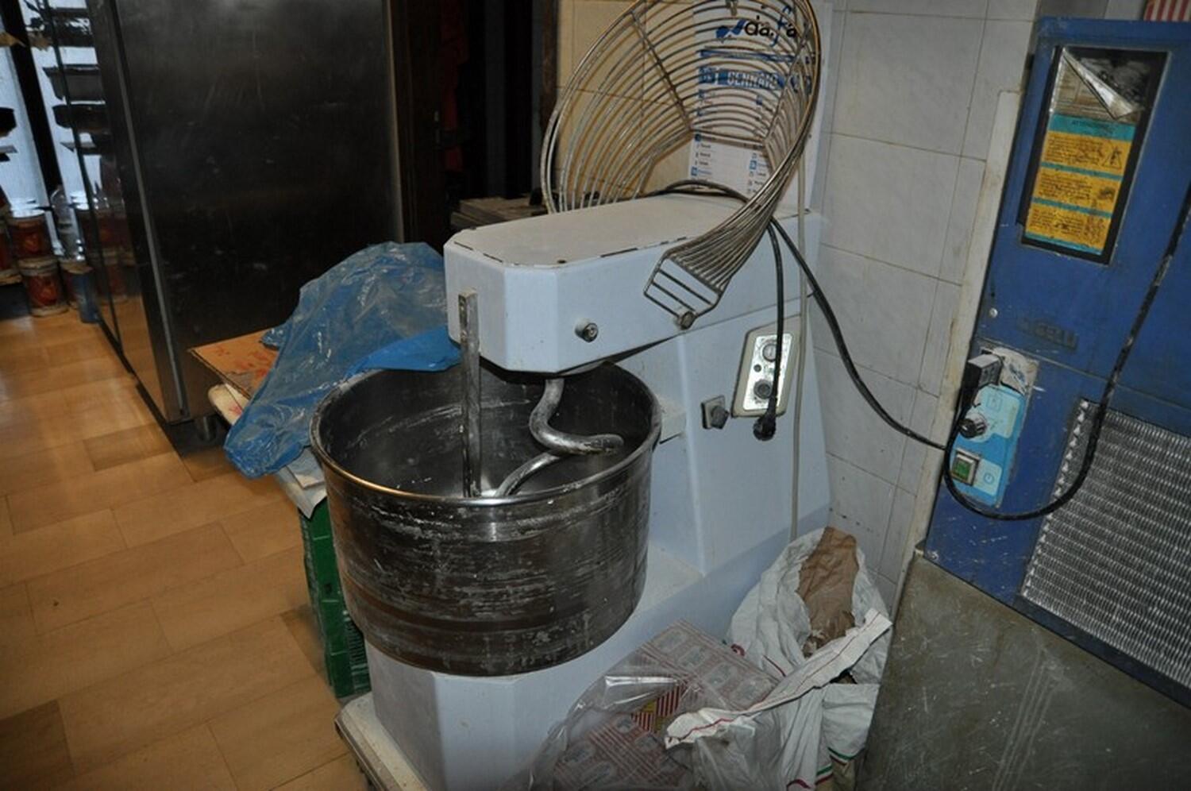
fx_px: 843
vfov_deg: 50.3
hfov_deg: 70.5
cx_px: 596
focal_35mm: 26
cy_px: 396
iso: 800
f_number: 2.8
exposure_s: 1/60
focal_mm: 17
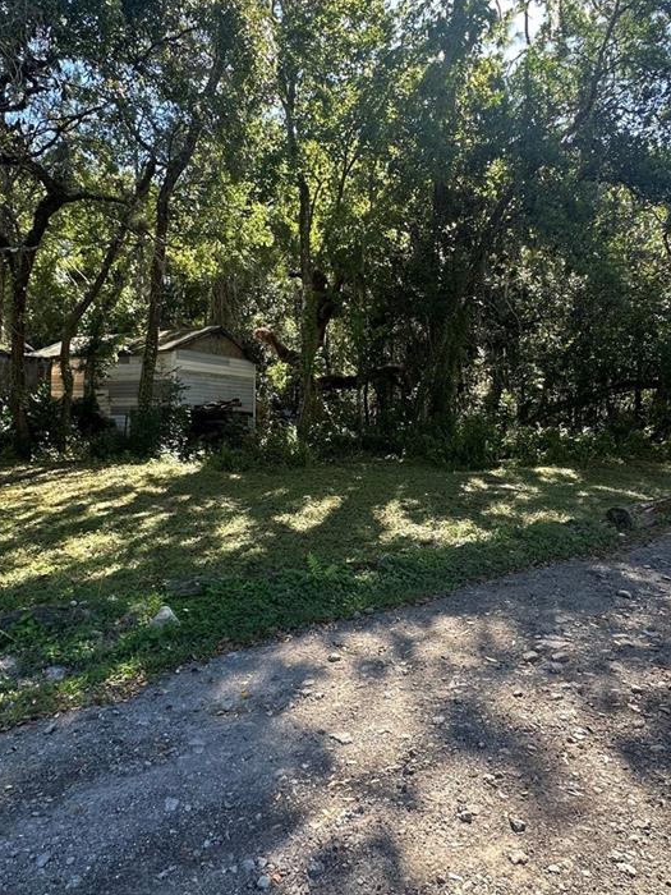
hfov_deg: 56.7
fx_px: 620
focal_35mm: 24
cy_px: 416
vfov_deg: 71.5
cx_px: 305
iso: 40
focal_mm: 2.22
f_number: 2.2
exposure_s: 1/157
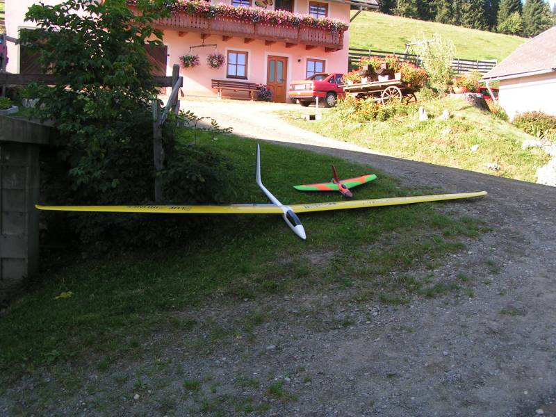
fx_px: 610
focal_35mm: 38
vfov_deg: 37.7
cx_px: 278
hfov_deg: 49.0
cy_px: 208
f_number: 5.6
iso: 50
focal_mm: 5.8
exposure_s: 1/80
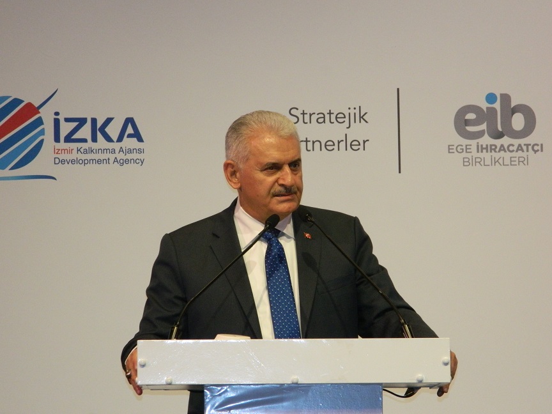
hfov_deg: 9.0
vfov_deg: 6.7
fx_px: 3524
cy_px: 207
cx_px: 276
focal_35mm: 221
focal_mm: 39.7
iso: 400
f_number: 5.4
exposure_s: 1/80
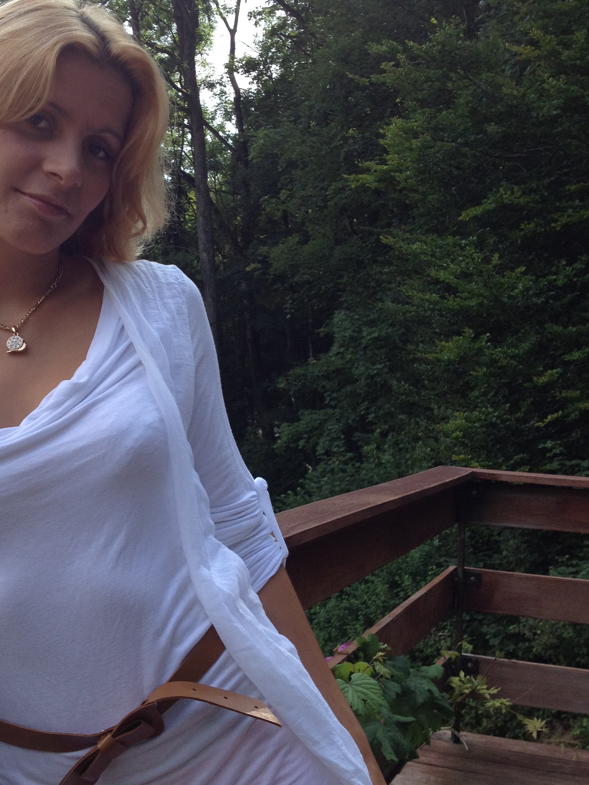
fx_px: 1180
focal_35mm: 52
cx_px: 193
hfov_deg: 27.9
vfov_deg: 36.8
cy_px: 344
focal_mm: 4.28
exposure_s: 1/489
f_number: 2.4
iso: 64
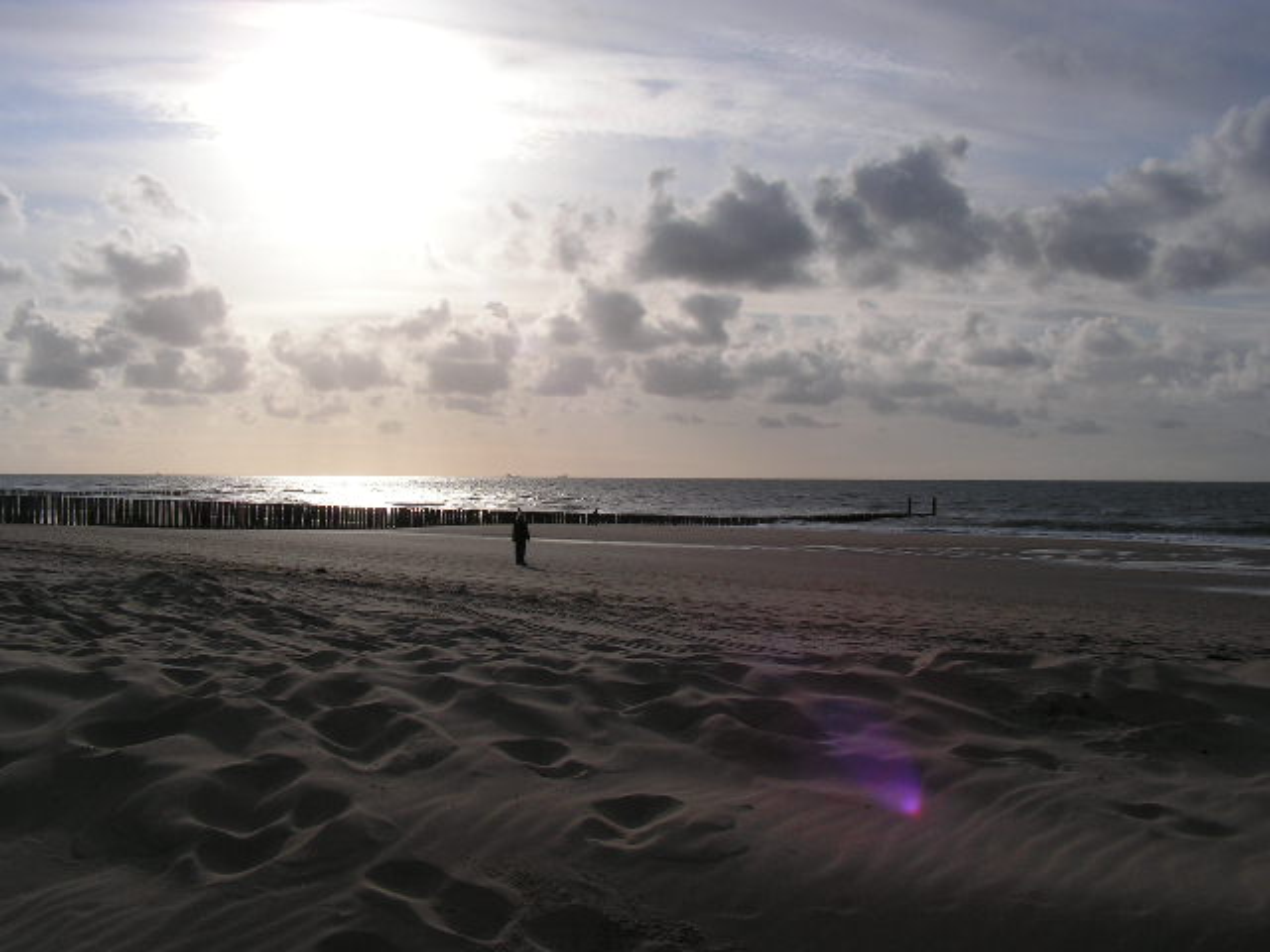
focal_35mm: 36
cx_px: 635
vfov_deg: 39.7
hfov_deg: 51.4
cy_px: 476
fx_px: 1321
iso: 64
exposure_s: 1/800
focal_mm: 6
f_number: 8
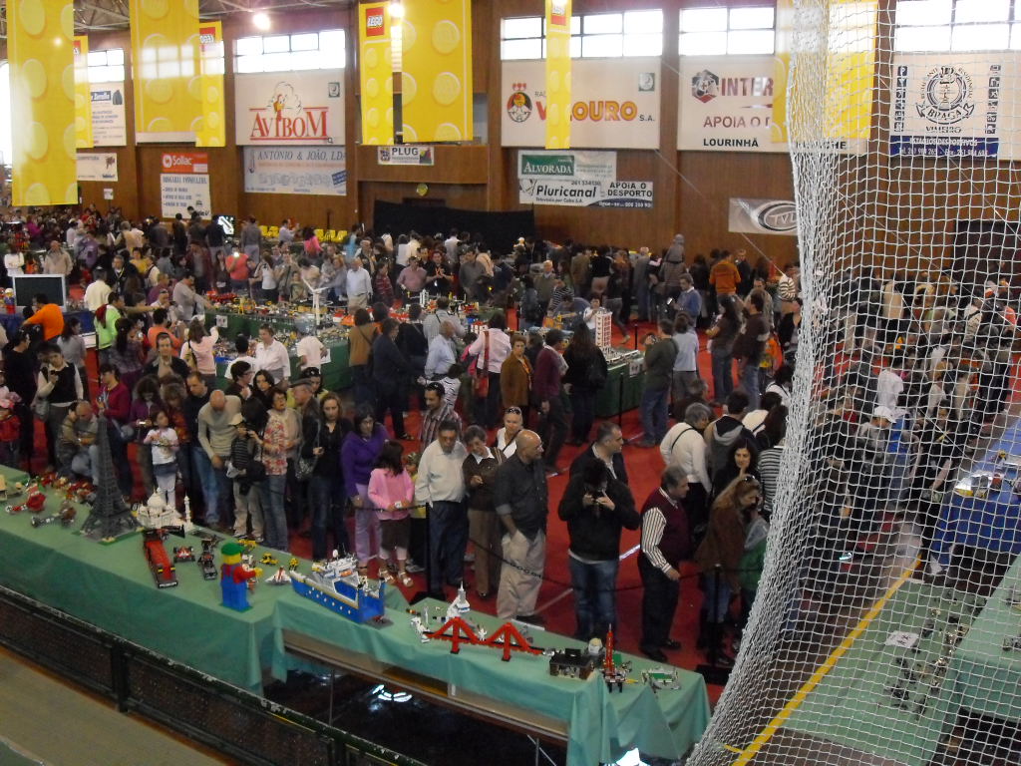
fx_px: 1091
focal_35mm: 37
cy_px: 383
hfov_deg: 50.1
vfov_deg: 38.7
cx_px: 510
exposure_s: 1/45
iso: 400
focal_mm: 6.3
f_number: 2.8
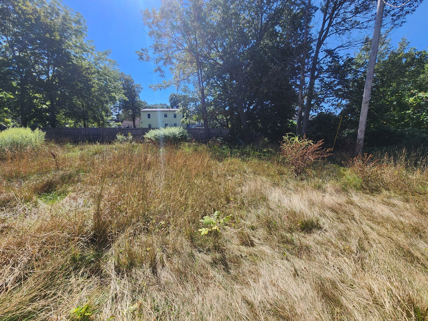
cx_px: 214
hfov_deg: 106.2
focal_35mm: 13
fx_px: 161
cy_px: 160
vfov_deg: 89.9
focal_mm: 2.2
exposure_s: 1/1245
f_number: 2.2
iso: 50
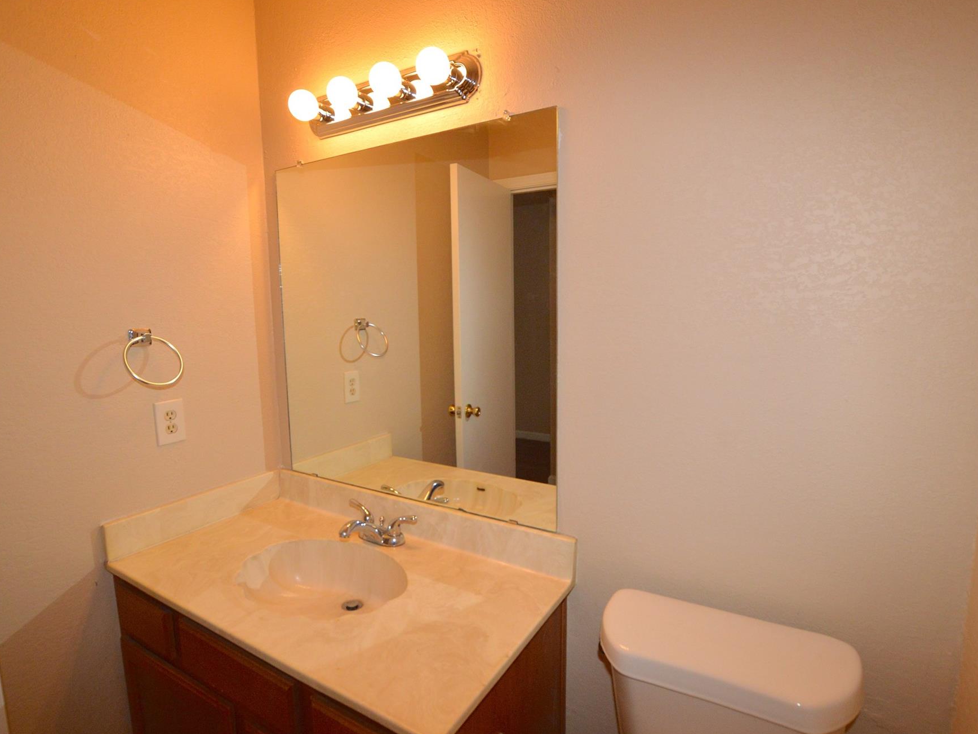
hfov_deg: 91.0
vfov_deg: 74.7
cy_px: 367
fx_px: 480
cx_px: 488
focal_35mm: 17
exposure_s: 1/160
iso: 800
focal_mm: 10
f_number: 5.6
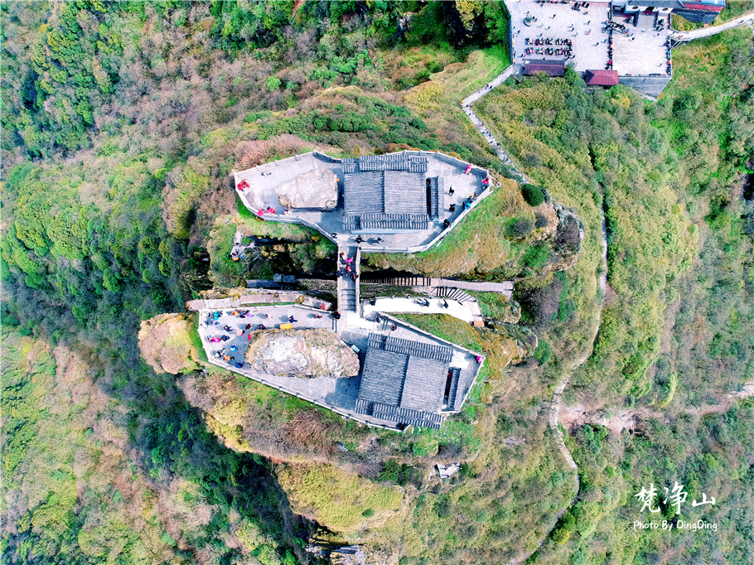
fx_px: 544
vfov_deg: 54.9
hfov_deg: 69.4
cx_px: 377
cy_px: 282
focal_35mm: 25
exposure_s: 1/400
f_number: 2.6
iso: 100
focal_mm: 4.49
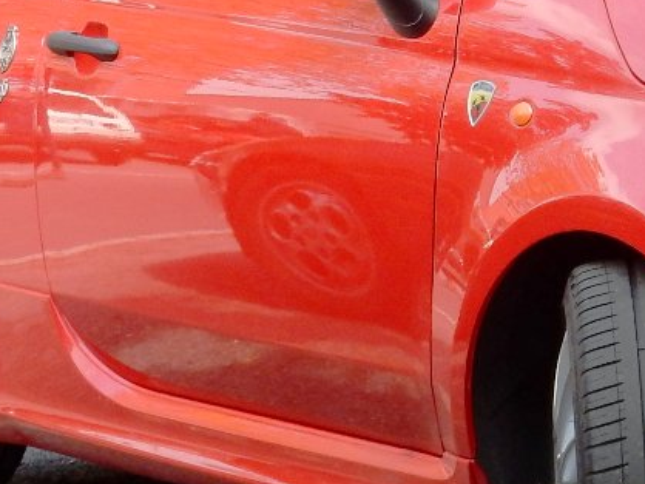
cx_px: 863
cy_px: -124
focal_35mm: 266
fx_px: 4959
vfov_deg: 5.6
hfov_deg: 7.4
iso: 125
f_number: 4.8
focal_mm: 12.6
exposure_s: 1/125
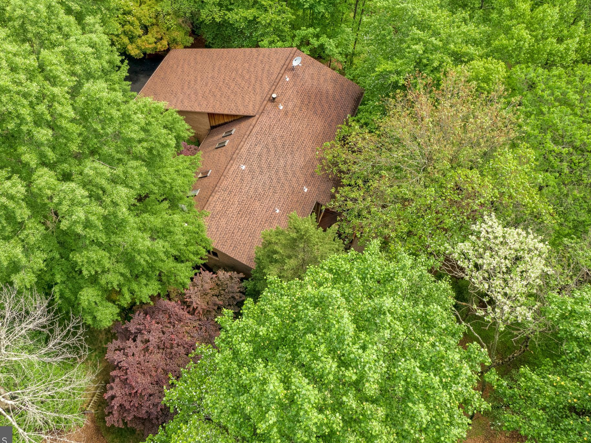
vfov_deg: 51.3
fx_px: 461
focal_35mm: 27
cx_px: 264
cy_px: 203
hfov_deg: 65.2
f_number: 2.8
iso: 100
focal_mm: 4.39
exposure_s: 1/80
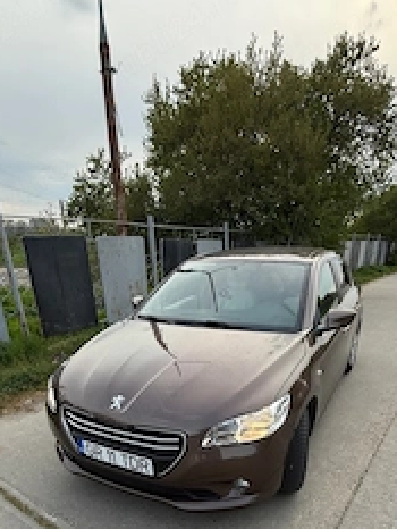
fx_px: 367
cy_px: 418
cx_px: 216
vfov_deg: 65.6
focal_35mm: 24
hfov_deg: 56.8
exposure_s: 1/433
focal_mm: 2.22
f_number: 2.2
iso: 50
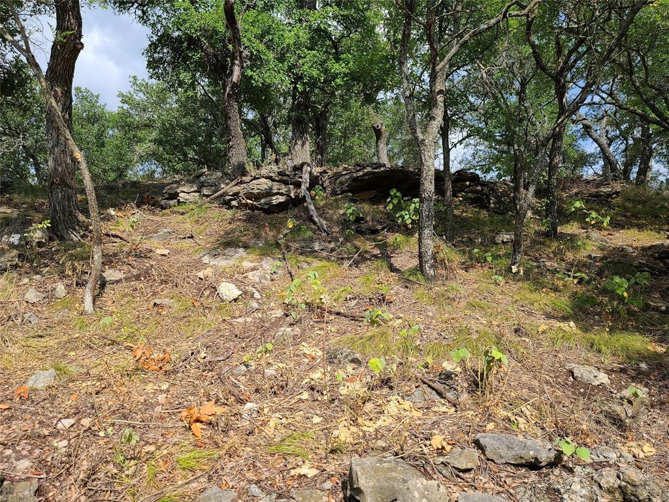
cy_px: 251
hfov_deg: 69.4
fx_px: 483
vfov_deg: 54.9
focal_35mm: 25
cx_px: 334
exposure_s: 1/671
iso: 16
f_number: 1.8
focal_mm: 7
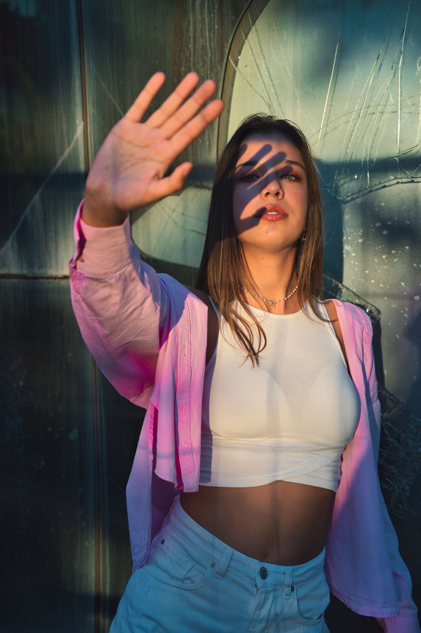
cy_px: 316
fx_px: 1001
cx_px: 210
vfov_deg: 35.1
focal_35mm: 57
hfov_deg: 23.7
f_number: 4
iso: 79
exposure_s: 1/160
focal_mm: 57
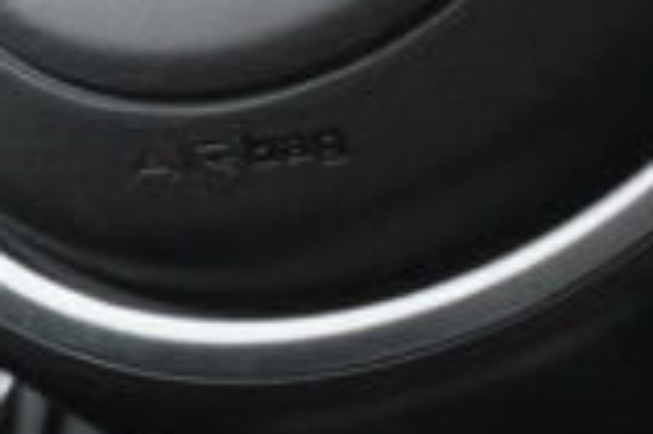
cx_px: 372
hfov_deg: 4.7
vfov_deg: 3.1
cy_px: -275
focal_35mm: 441
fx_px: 7991
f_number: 8
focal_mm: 45
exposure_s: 1/100
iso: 2000
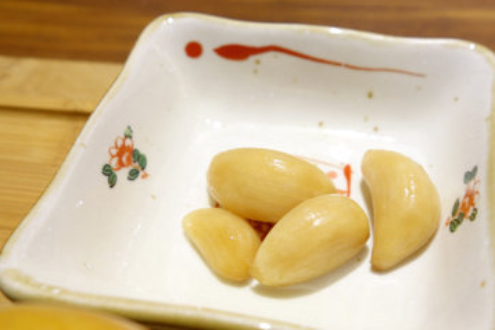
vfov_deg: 28.6
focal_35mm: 47
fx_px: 646
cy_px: 164
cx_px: 290
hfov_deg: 41.8
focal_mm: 10.4
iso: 160
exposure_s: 1/4
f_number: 3.5
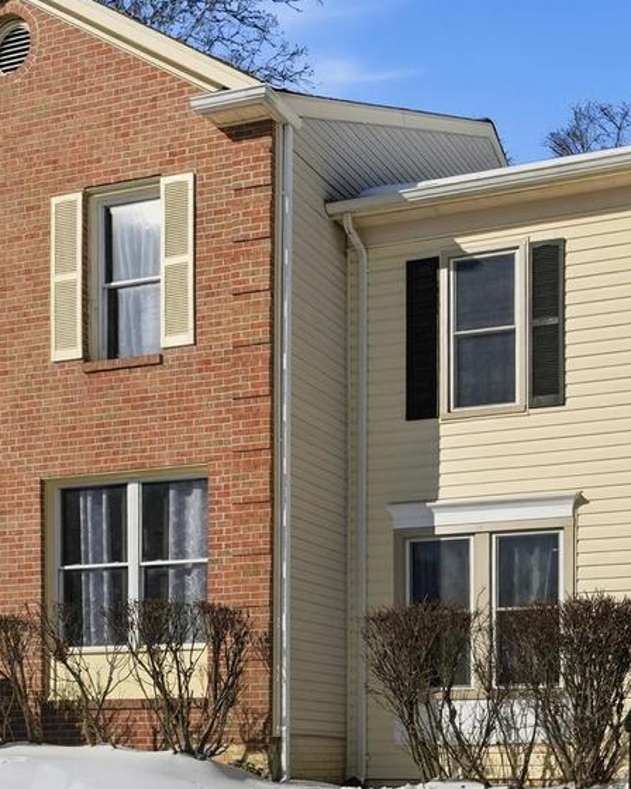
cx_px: 632
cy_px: 582
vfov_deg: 42.2
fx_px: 991
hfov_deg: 32.5
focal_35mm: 42
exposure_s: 1/8000
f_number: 11
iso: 400
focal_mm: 17.6
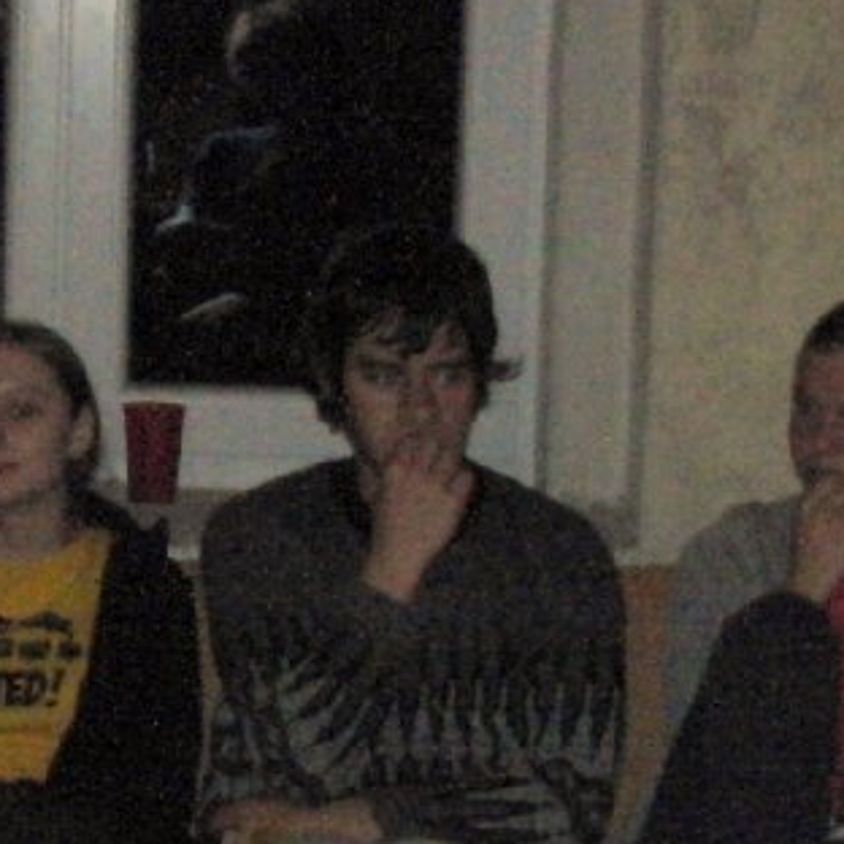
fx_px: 4607
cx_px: 73
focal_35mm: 167
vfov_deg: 10.4
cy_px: 638
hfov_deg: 10.4
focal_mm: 9.4
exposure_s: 1/60
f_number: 2.7
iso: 800
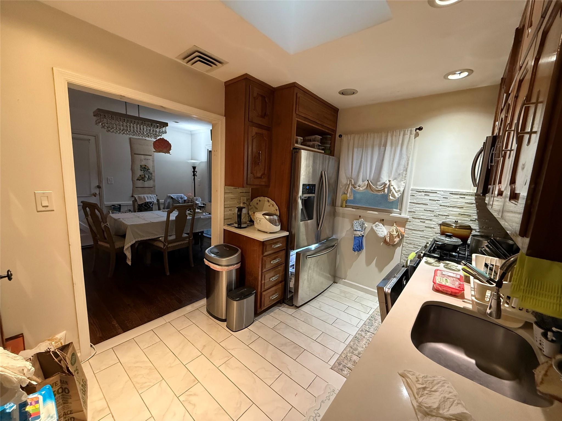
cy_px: 210
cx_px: 281
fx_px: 227
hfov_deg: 102.1
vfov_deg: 85.7
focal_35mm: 14
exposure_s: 1/60
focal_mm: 2.22
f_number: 2.2
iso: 640
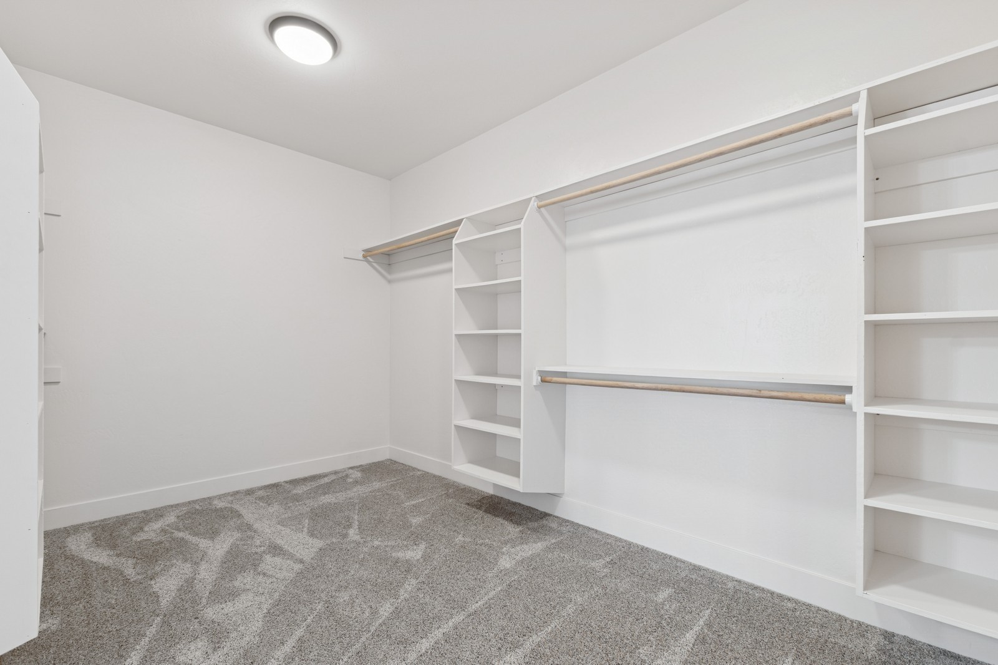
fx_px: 416
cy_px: 332
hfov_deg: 100.4
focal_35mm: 15
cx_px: 499
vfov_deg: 77.3
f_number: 6.3
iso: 100
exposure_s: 1/4
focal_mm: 10
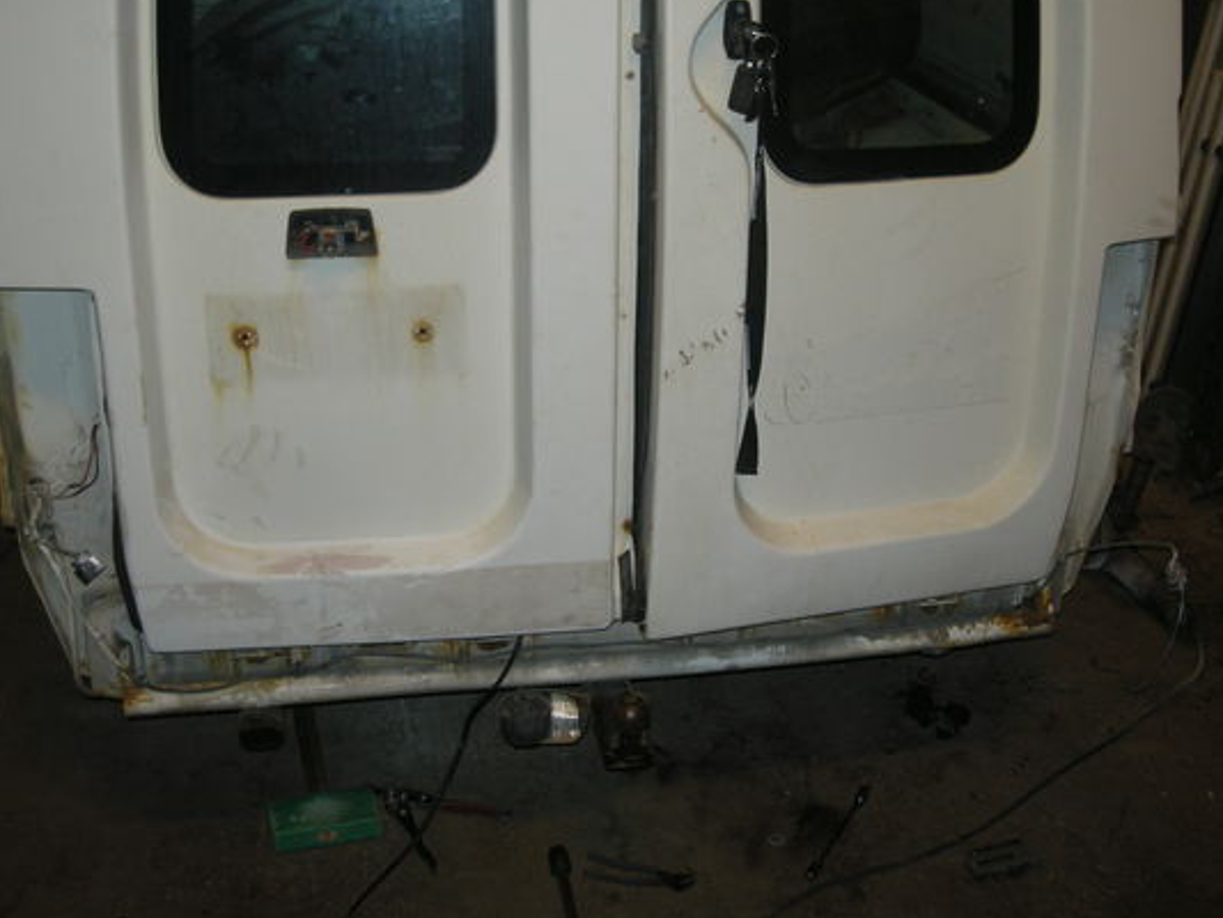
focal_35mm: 42
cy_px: 425
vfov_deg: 34.3
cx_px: 624
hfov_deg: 44.8
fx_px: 1484
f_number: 2.8
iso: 50
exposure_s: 1/30
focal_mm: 5.7
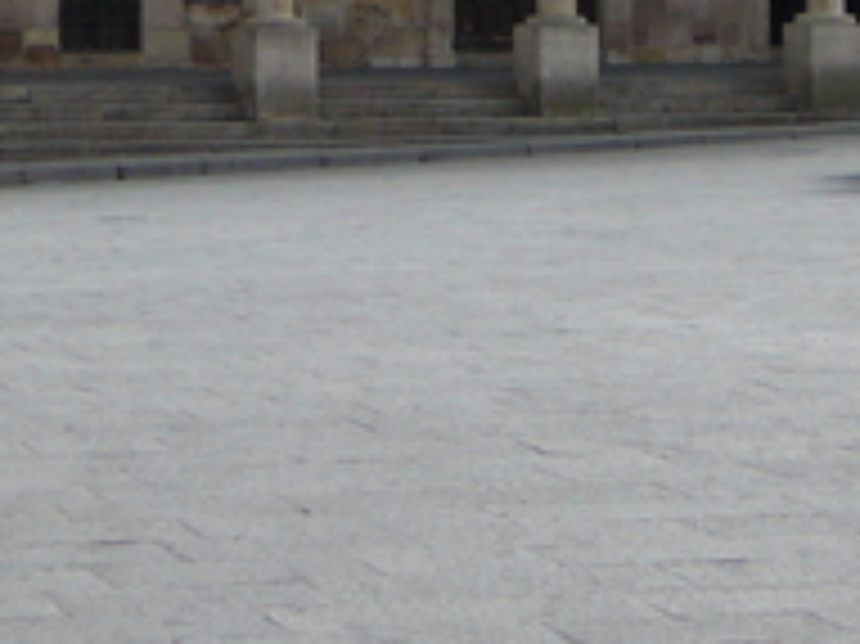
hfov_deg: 10.3
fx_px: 4767
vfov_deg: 7.6
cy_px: -248
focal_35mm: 192
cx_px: 419
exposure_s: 1/640
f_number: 3.6
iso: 80
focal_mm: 9.1
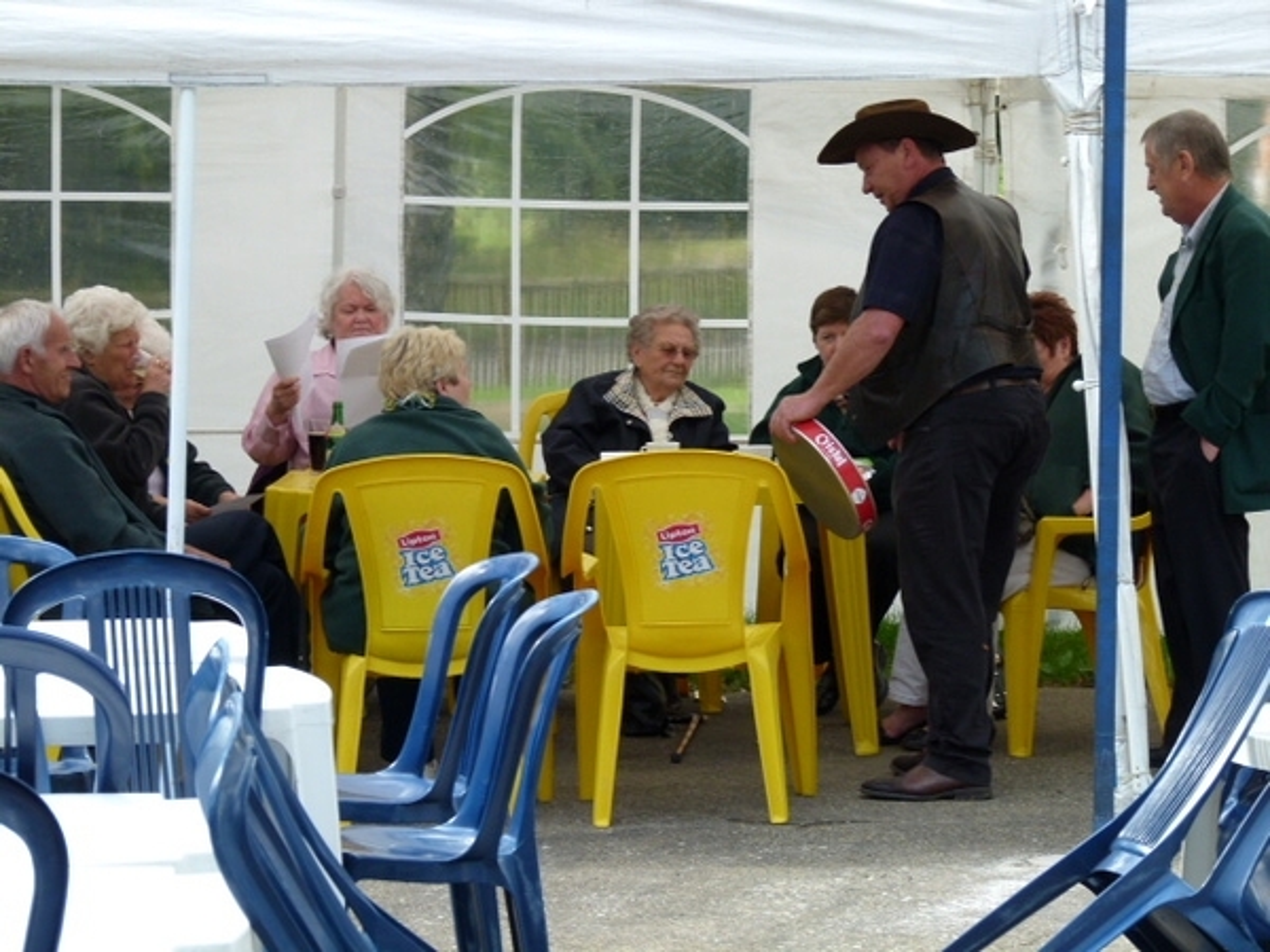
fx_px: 4843
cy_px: 476
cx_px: 635
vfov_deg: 11.2
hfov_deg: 14.9
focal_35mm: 132
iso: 100
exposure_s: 1/125
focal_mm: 23.7
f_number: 4
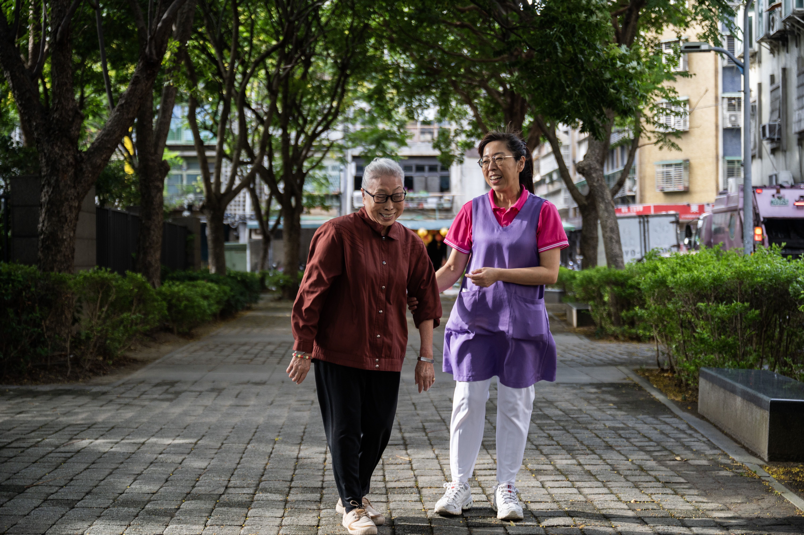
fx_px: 1094
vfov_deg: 27.5
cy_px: 268
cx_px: 402
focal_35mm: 49
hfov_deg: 40.4
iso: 320
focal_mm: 49
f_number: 2.8
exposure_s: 1/320
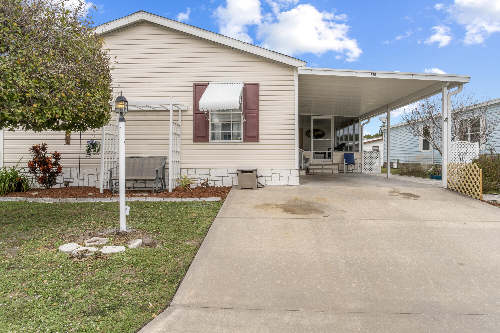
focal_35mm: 24
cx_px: 250
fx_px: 333
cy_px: 166
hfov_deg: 73.7
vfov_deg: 53.1
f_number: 14
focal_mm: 16
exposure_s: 1/50
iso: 250
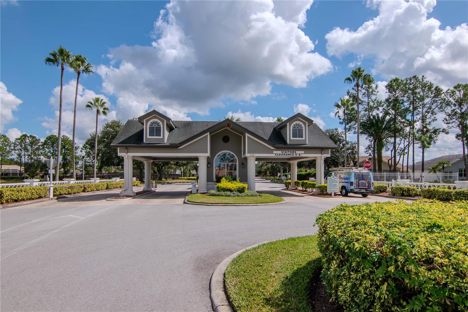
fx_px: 273
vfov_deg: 59.5
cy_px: 156
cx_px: 234
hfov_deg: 81.2
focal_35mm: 21
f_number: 11
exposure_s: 1/500
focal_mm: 14
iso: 200
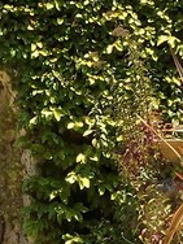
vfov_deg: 4.4
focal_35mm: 426
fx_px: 3003
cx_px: -67
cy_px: -587
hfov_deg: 3.5
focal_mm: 52
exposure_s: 1/160
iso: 400
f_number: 20
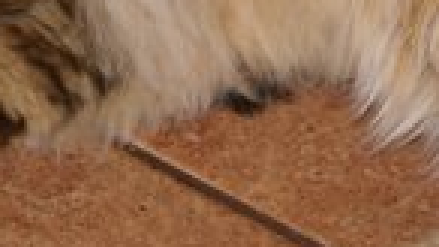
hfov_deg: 7.7
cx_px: 75
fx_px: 3258
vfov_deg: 4.3
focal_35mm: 280
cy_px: -285
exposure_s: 1/60
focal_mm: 40
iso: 400
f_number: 5.6
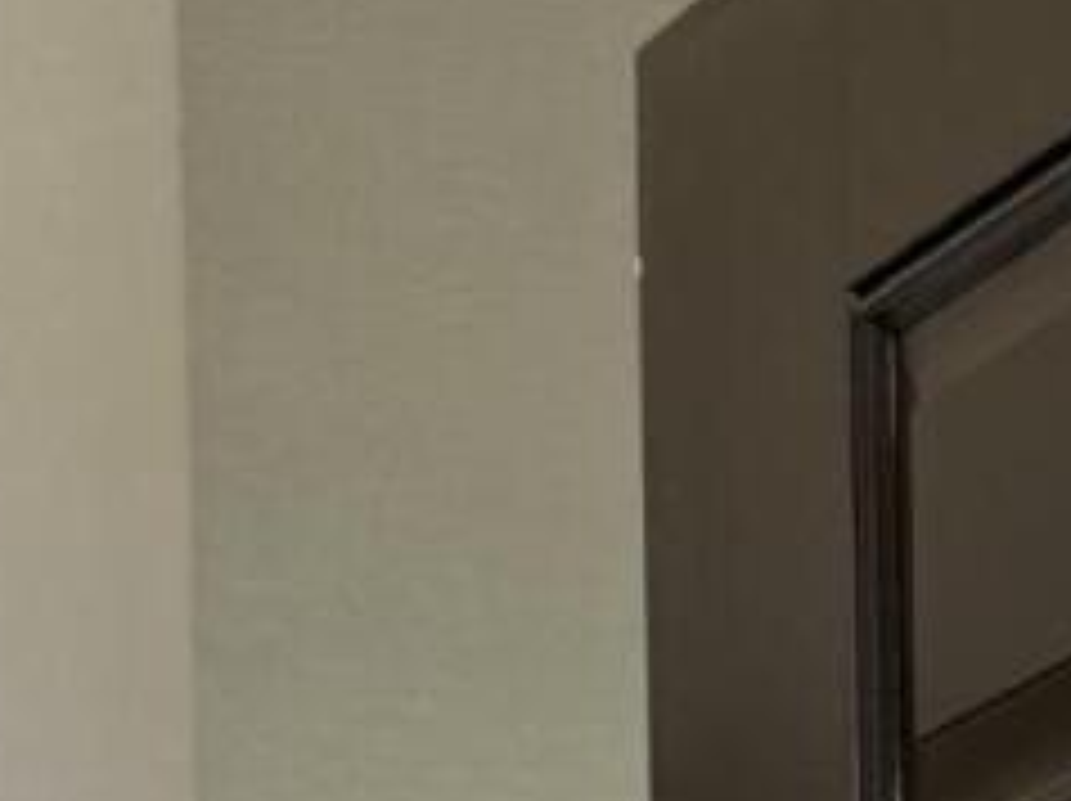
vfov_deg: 6.3
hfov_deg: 9.8
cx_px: 788
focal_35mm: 202
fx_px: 6243
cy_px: 2884
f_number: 1.78
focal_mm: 6.76
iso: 80
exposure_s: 1/120
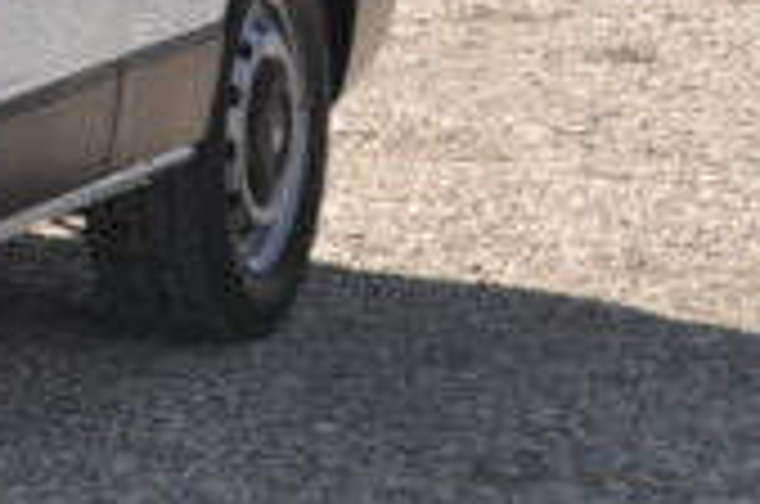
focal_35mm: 218
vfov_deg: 6.2
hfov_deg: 8.5
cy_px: -261
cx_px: -1214
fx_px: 4594
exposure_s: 1/320
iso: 400
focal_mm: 24
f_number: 9
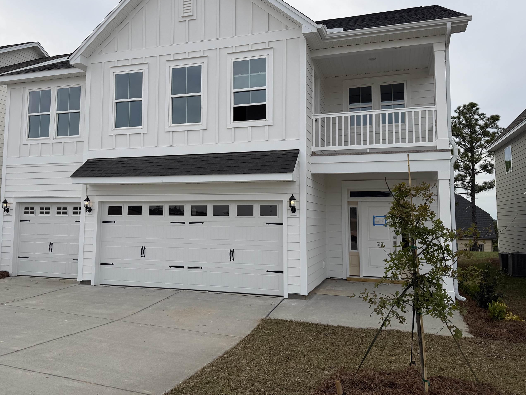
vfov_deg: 48.1
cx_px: 238
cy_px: 174
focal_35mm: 29
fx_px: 441
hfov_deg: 61.5
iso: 80
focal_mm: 6.76
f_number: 1.78
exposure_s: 1/6173
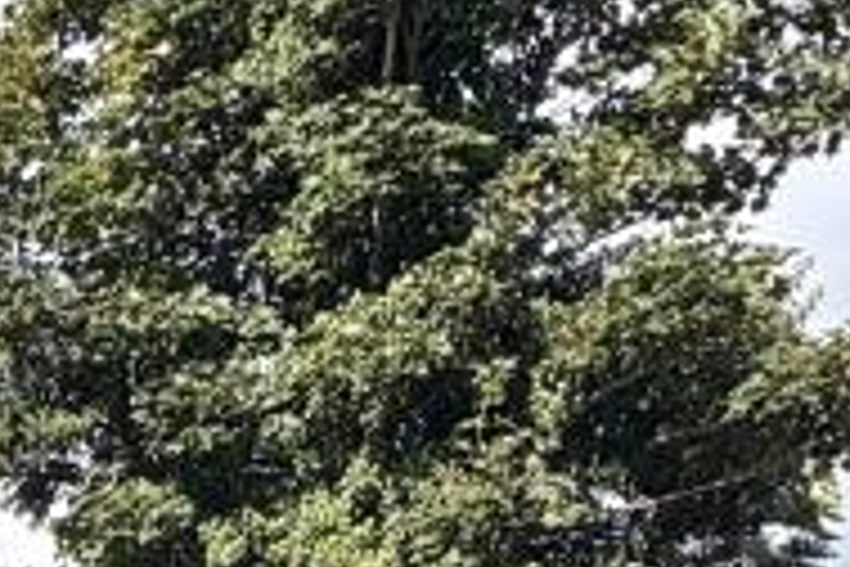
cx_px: -396
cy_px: 1260
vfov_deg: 13.7
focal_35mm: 79
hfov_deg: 21.8
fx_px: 1865
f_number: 2.2
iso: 40
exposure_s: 1/1020
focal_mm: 2.22
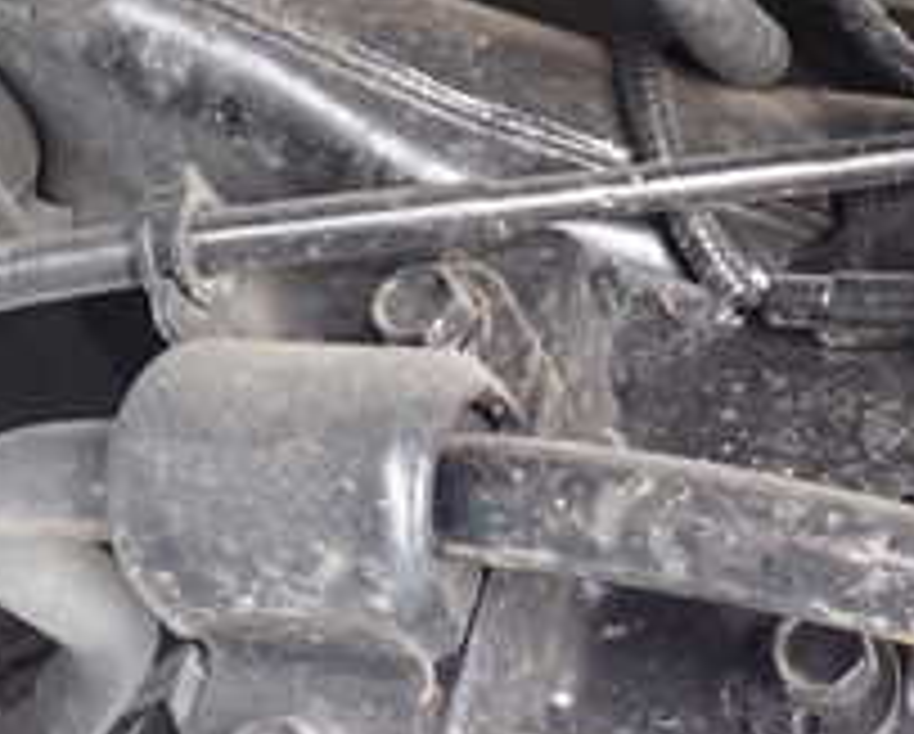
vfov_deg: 21.3
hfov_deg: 25.9
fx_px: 1950
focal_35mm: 72
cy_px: 360
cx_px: 738
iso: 250
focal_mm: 4.5
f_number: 2
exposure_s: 1/30
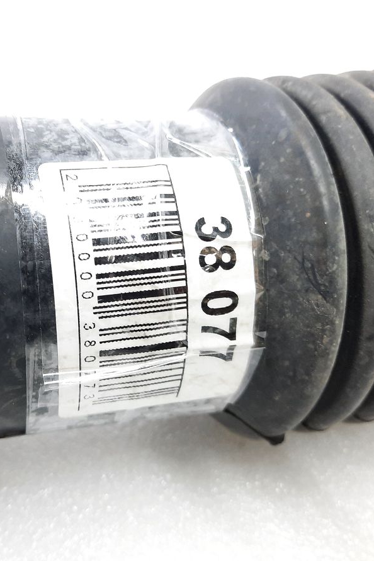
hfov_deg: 37.3
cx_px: 113
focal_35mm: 35
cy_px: 280
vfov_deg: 54.4
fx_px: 545
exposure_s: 1/50
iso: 250
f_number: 2
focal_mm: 4.6
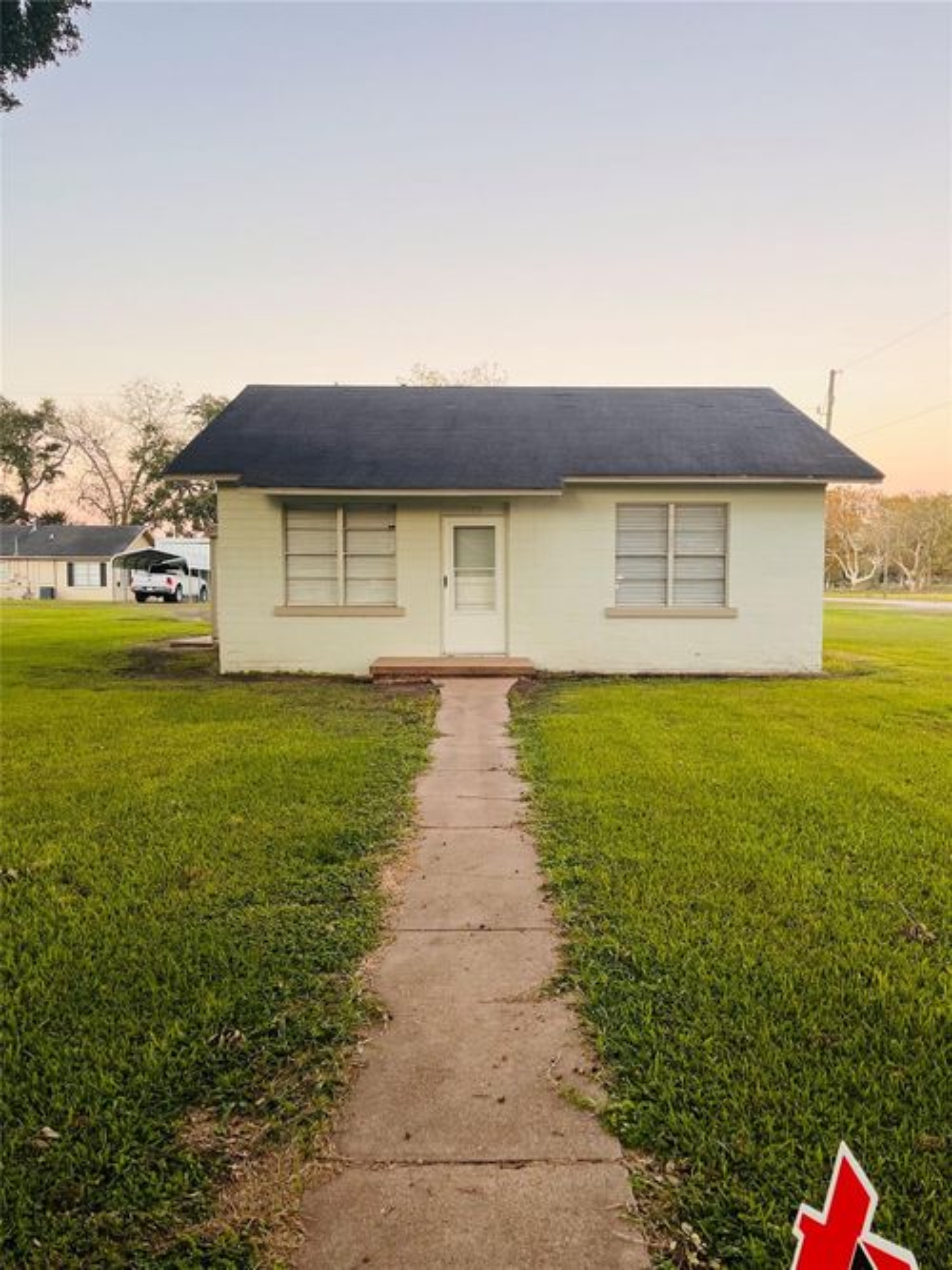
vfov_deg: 67.3
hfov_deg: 53.0
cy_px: 635
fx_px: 954
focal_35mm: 26
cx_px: 476
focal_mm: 5.1
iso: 64
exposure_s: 1/122
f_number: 1.6
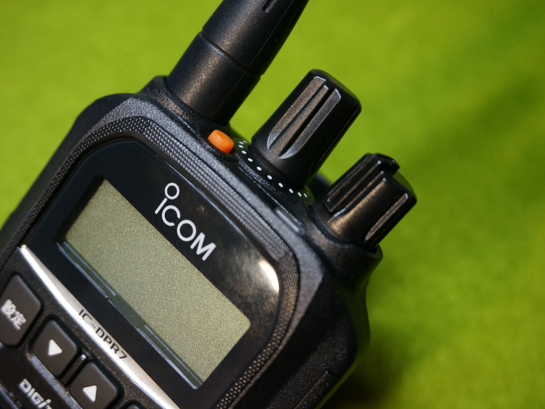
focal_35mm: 46
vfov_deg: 31.5
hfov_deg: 41.2
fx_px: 724
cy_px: 206
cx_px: 258
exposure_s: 1/60
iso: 1250
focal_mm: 28
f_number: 4.5
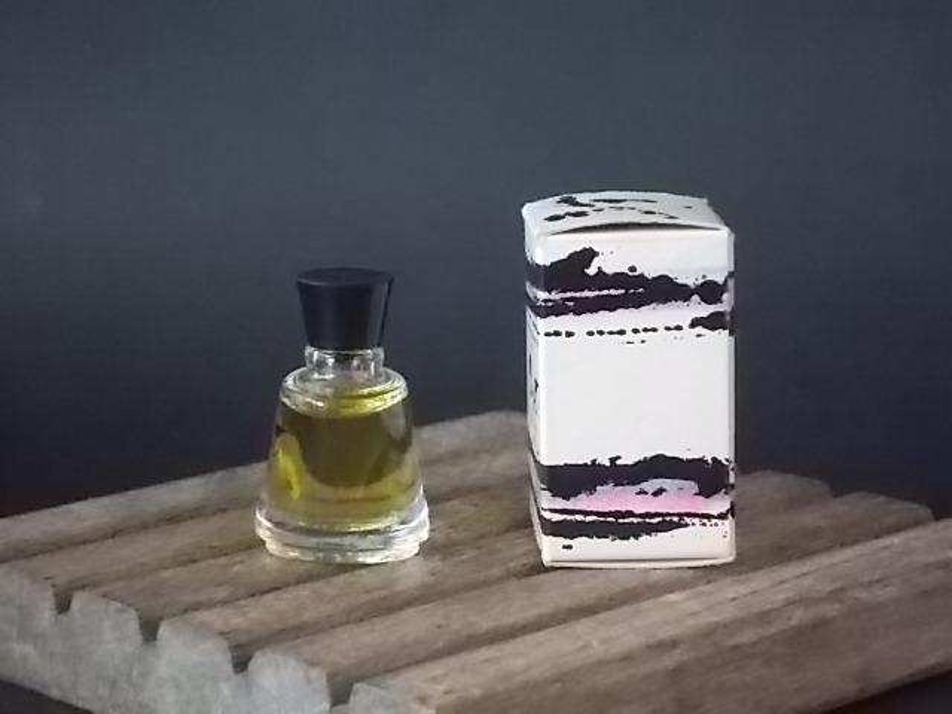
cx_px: 476
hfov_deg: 17.4
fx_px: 3108
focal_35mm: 113
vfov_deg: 13.1
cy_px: 357
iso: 800
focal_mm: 20.1
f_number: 6
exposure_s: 1/80
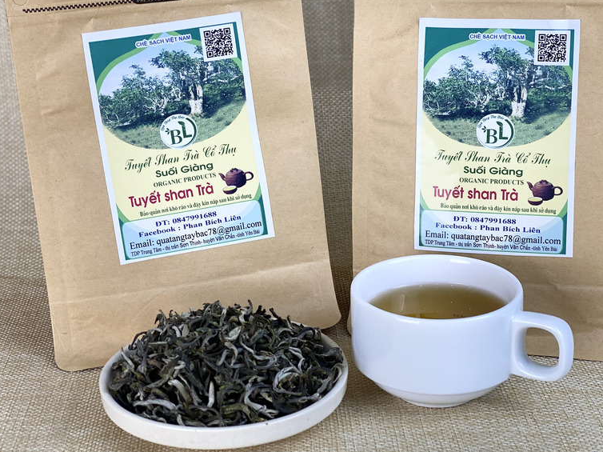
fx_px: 1202
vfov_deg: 21.2
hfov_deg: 28.1
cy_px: 162
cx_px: 339
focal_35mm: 69
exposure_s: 1/100
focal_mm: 6
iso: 32
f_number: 2
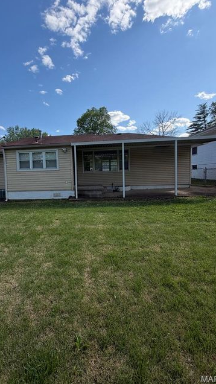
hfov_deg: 66.1
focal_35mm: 16
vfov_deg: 99.3
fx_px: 163
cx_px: 80
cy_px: 184
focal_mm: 2.22
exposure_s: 1/770
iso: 32
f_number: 2.2
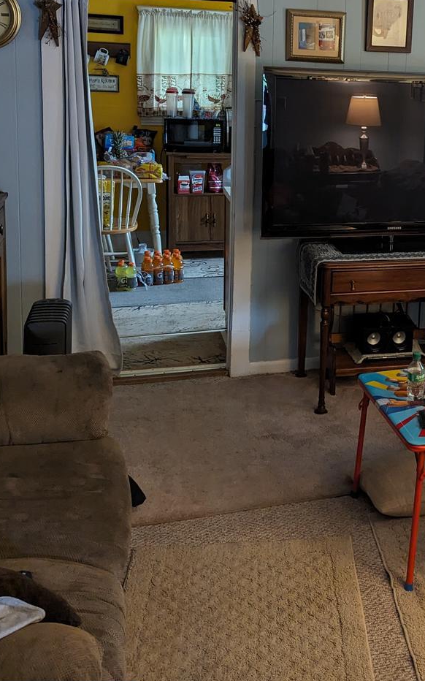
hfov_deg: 29.3
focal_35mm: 42
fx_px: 779
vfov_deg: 45.8
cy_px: 180
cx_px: 378
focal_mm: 6.81
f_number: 1.85
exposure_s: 1/120
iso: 1151
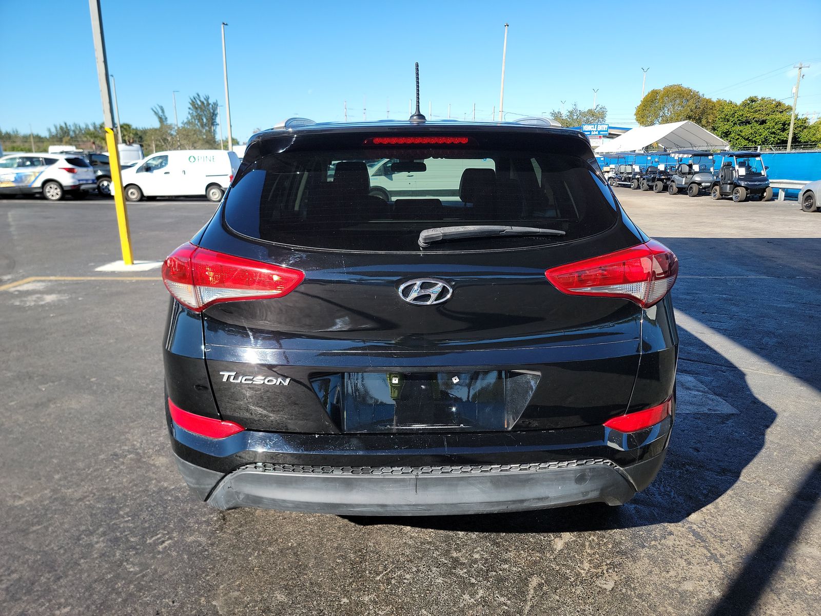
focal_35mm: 24
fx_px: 569
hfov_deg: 71.6
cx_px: 410
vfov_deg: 56.8
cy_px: 308
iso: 50
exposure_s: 1/444
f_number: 1.8
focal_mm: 6.7
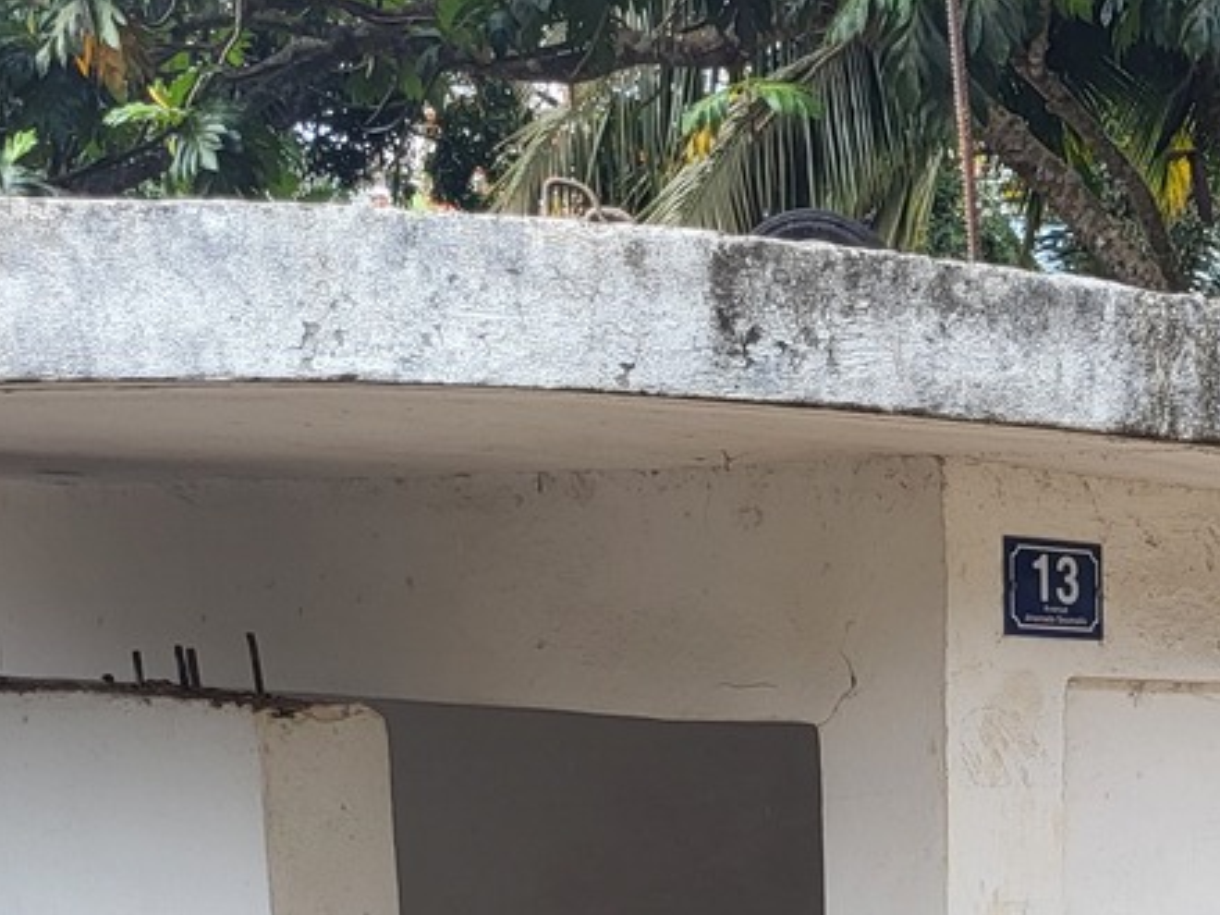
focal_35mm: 85
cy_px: 1395
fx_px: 2996
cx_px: 1536
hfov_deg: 21.1
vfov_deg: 15.9
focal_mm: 5.4
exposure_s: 1/434
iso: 40
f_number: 1.8
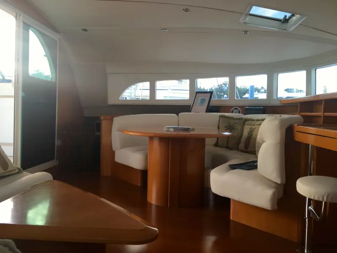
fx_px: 282
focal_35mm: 29
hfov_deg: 61.7
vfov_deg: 48.2
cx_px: 168
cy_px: 126
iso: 32
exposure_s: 1/120
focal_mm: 4.15
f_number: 2.2
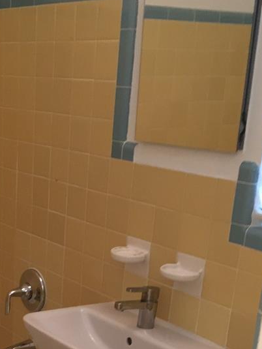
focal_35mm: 65
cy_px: 350
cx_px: 33
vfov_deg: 28.0
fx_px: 655
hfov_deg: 22.2
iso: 64
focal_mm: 4.15
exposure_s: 1/30
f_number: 2.2
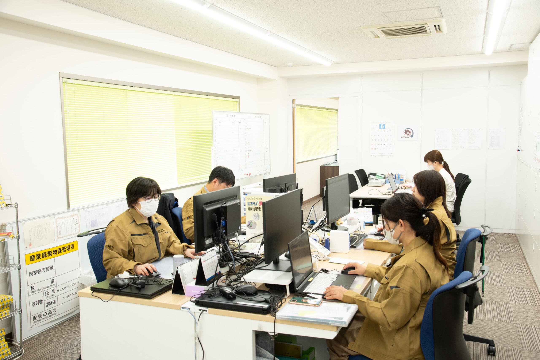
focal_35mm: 35
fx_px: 525
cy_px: 180
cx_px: 270
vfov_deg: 37.9
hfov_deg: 54.4
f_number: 6.3
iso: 1000
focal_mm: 35
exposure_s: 1/40
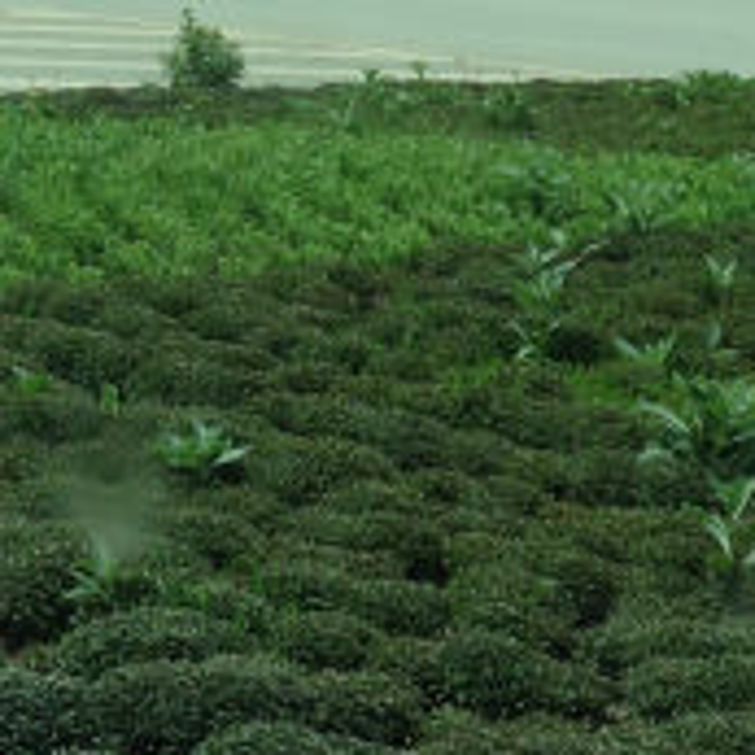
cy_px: -181
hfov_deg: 14.7
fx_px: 2912
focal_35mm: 118
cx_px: 515
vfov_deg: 14.3
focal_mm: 4.12
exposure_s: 1/1290
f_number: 2.4
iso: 50
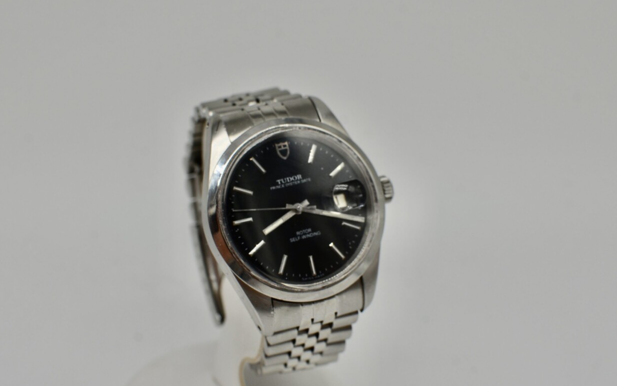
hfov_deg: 33.7
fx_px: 1019
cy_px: 204
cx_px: 298
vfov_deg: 21.4
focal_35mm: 61
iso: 200
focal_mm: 35
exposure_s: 1/200
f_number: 7.1
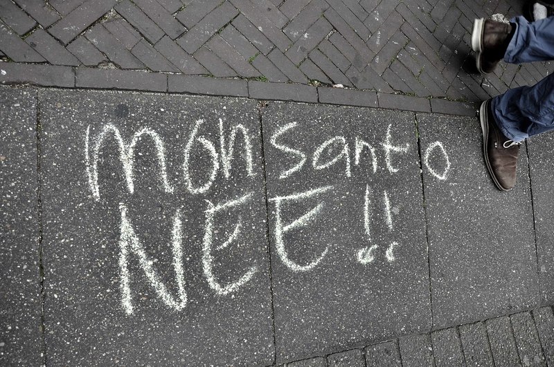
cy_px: 184
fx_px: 415
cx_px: 277
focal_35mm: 27
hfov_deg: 67.5
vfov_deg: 47.7
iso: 250
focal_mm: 18
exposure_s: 1/250
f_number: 8
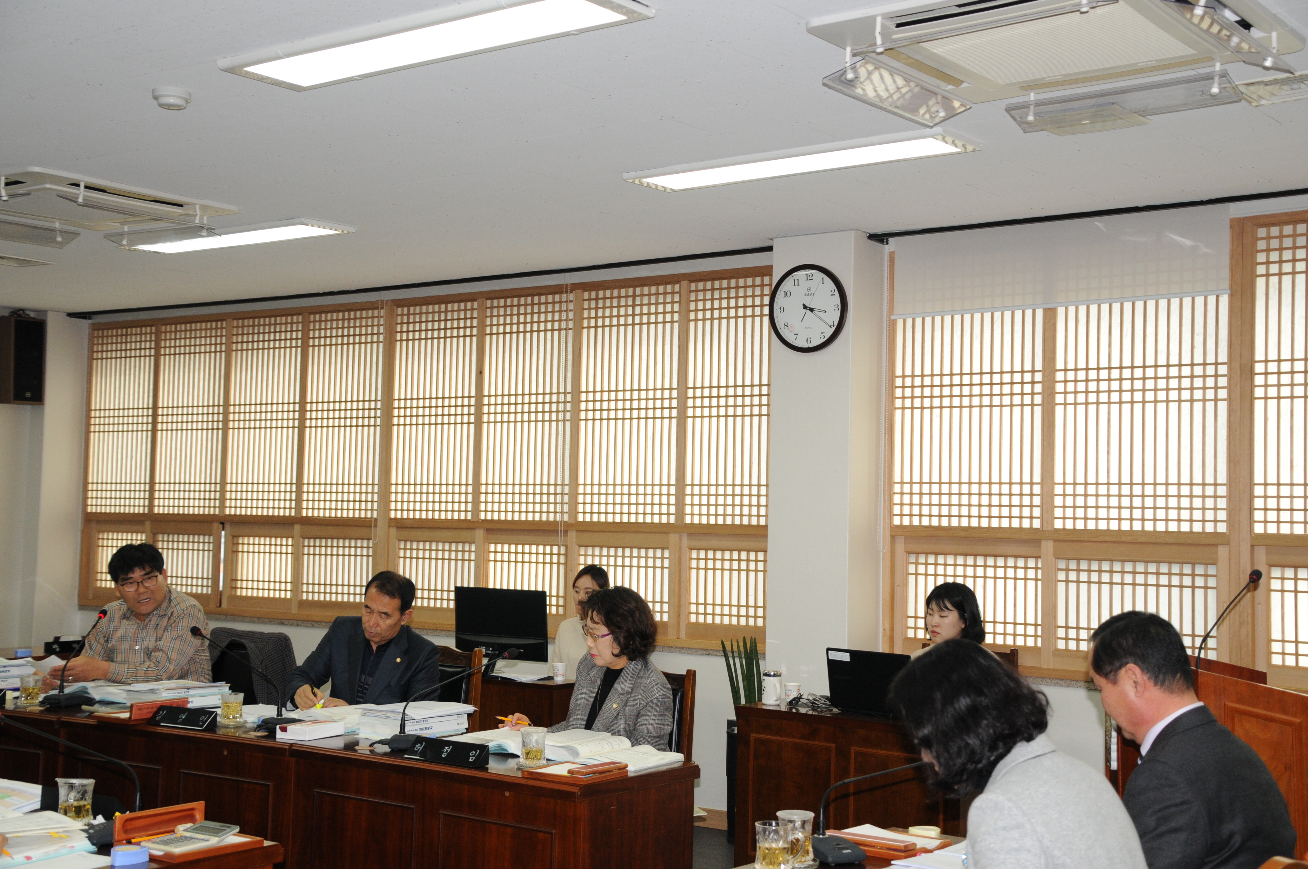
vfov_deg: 29.8
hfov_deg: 43.7
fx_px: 1633
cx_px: 654
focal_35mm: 45
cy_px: 434
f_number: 4.5
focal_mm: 30
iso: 640
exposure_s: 1/200
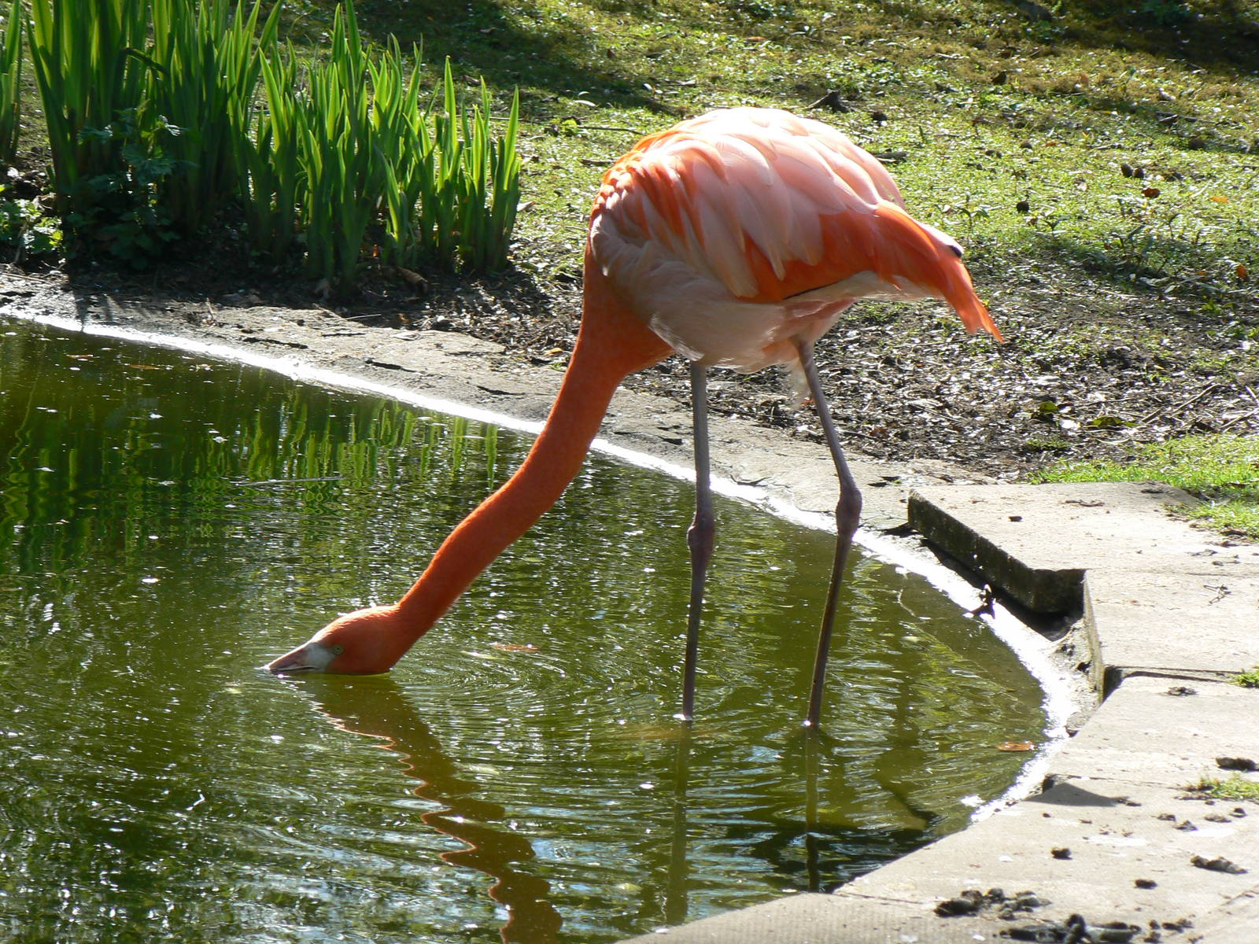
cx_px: 630
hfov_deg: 11.1
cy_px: 472
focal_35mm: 178
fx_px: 6474
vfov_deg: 8.3
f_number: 5.6
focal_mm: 29.7
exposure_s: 1/250
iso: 80
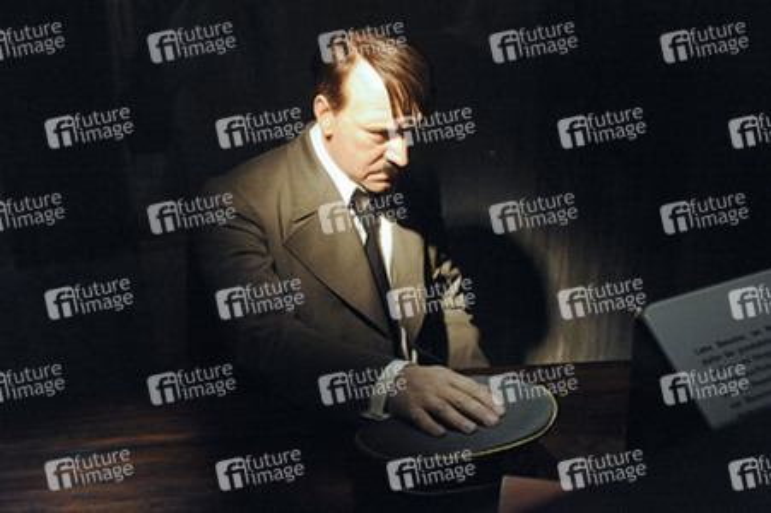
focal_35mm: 45
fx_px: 963
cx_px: 386
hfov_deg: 43.6
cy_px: 256
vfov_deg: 29.8
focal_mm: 45
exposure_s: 1/40
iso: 6400
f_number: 5.6
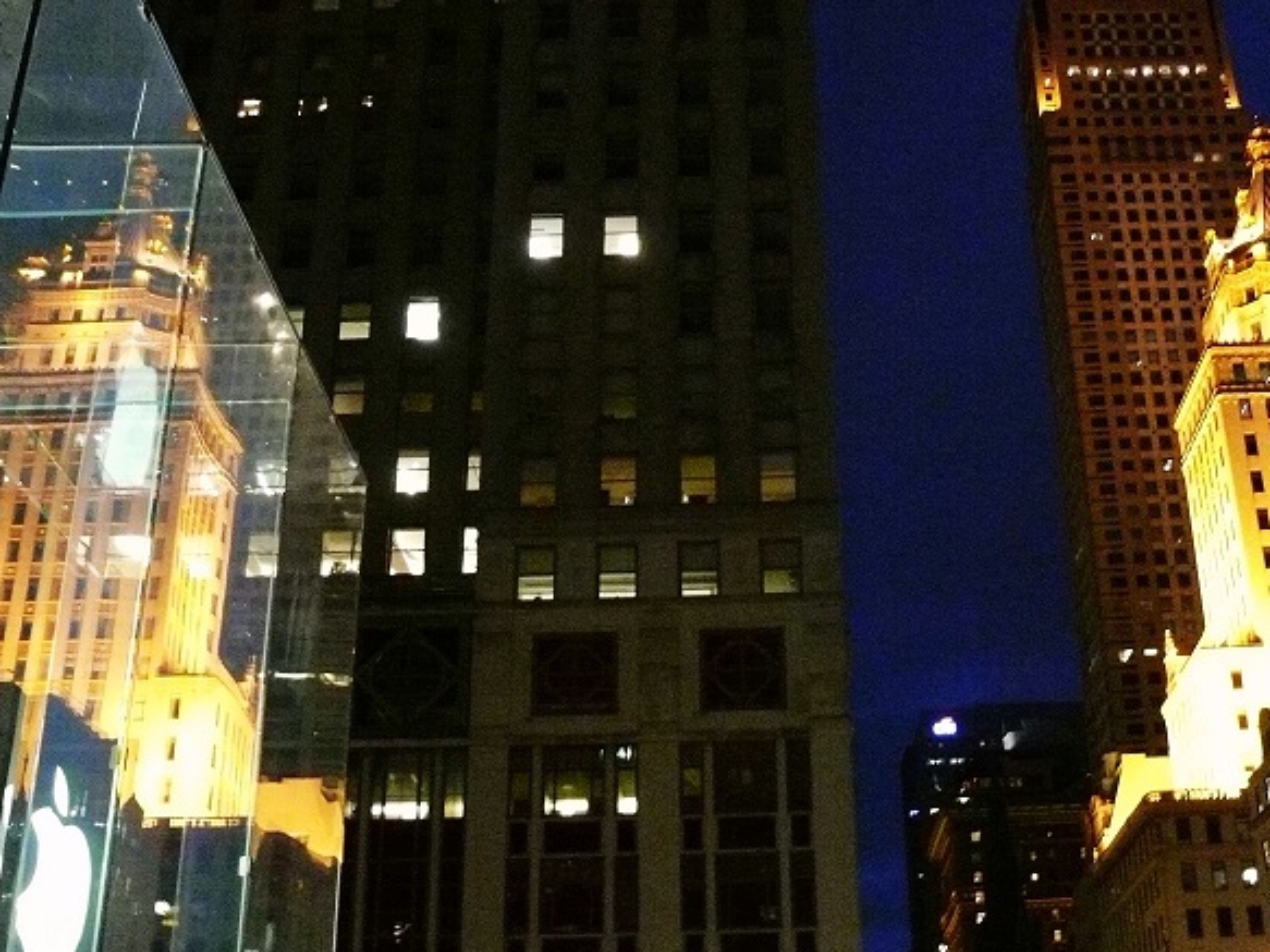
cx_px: 810
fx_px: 1797
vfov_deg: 29.5
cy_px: 355
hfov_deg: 38.6
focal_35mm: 49
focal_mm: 7.4
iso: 800
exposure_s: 1/20
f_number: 2.8
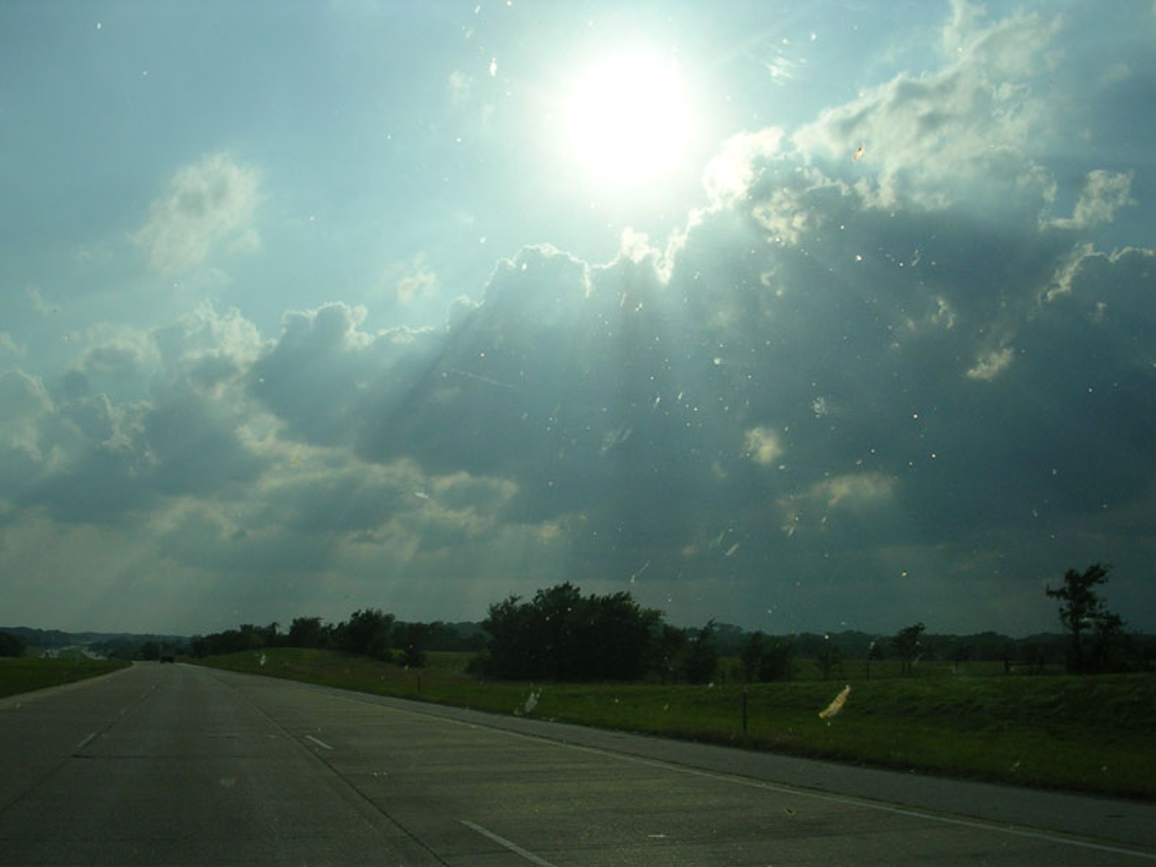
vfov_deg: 37.7
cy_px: 434
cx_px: 578
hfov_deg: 49.0
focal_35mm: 38
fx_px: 1269
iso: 50
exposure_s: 1/1370
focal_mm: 5.8
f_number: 5.6
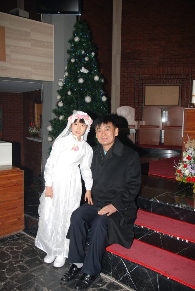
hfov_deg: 40.0
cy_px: 146
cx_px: 98
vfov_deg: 57.2
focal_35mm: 33
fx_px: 268
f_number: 5.6
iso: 200
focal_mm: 22
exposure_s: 1/60
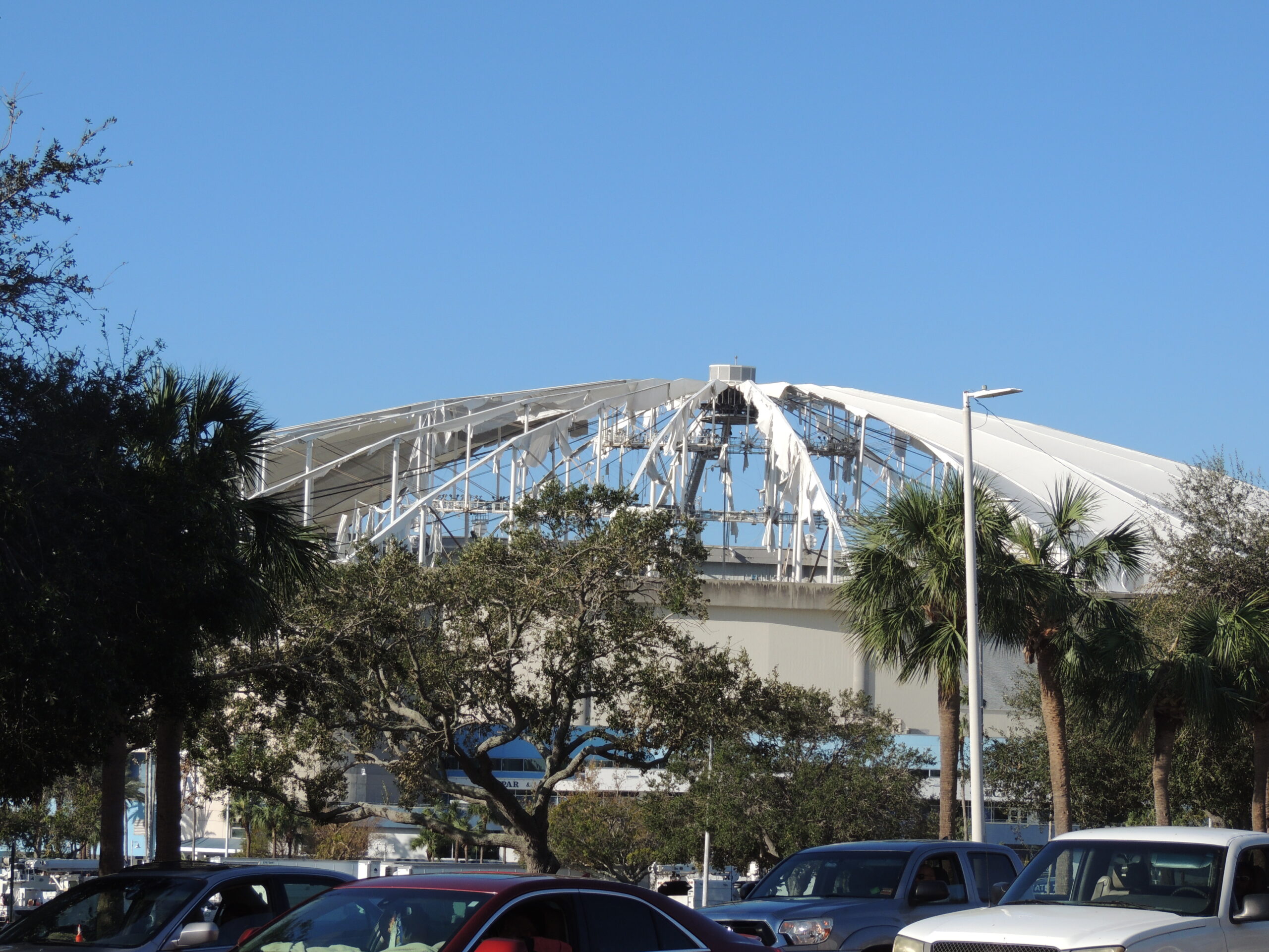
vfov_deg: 17.4
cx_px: 634
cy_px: 476
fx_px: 3116
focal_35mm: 85
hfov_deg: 23.0
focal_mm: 15.1
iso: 100
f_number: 4
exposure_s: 1/800
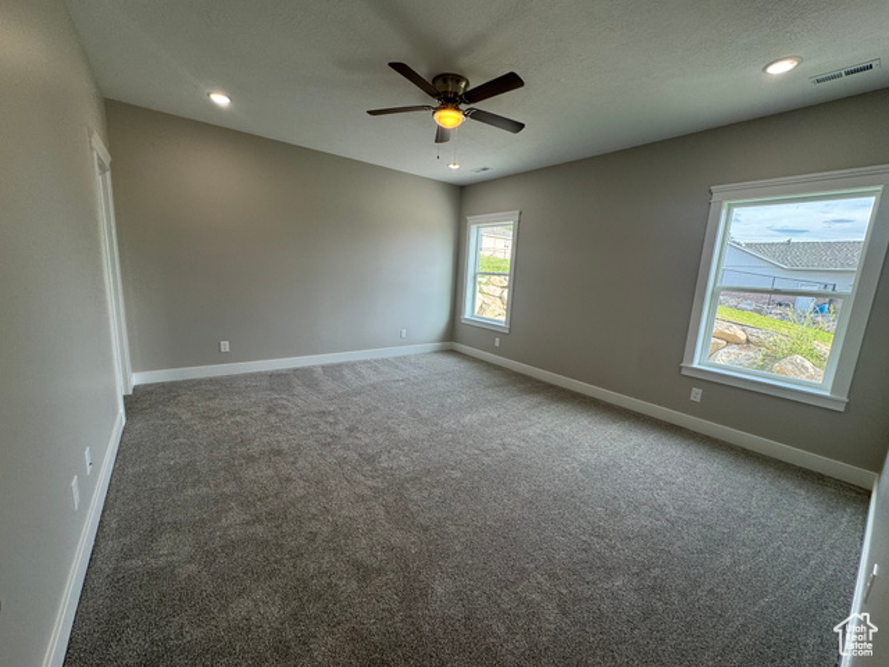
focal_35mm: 14
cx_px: 444
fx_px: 360
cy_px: 334
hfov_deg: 102.1
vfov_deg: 85.7
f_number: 2.2
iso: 100
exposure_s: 1/120
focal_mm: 2.22
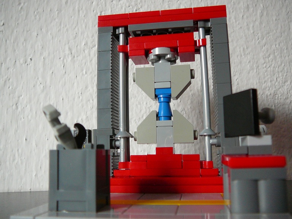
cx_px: 146
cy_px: 110
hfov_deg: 52.6
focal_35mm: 35
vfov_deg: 40.7
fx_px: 295
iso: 200
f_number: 2.8
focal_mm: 5.2
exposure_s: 1/25
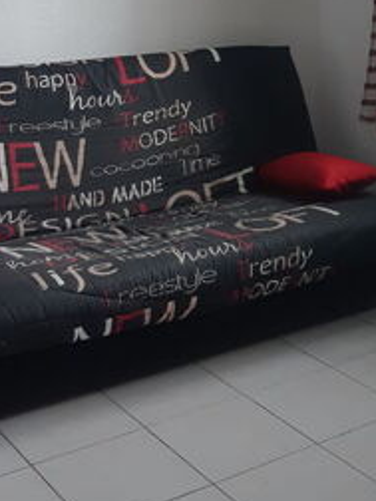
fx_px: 956
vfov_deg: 27.9
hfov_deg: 22.2
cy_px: 20
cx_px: 237
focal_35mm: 66
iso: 64
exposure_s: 1/100
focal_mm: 3.93
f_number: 1.7
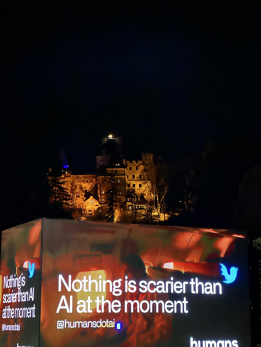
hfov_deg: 19.1
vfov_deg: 25.3
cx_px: 130
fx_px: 774
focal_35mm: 77
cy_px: 174
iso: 1250
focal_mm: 9
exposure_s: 1/8
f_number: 2.8
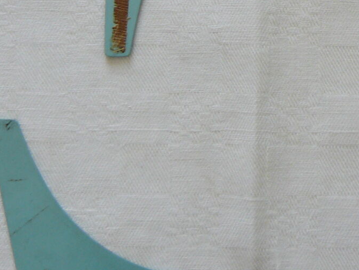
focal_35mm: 110
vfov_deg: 13.2
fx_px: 1141
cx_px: 290
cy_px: -40
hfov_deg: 17.7
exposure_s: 1/80
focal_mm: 6
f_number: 2.8
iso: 100
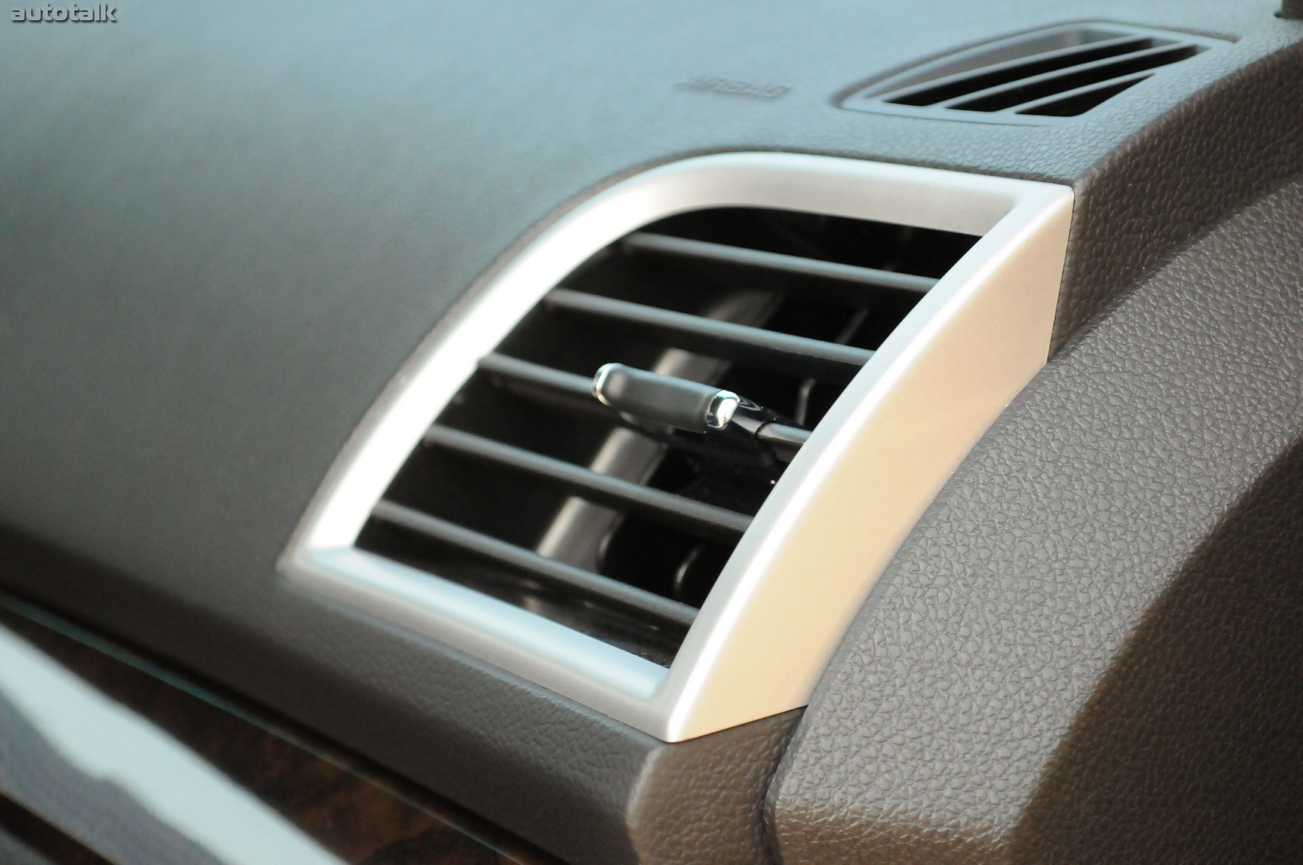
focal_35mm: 82
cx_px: 652
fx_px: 2983
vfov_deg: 16.5
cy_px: 432
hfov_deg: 24.6
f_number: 5.6
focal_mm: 55
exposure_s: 1/400
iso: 2500
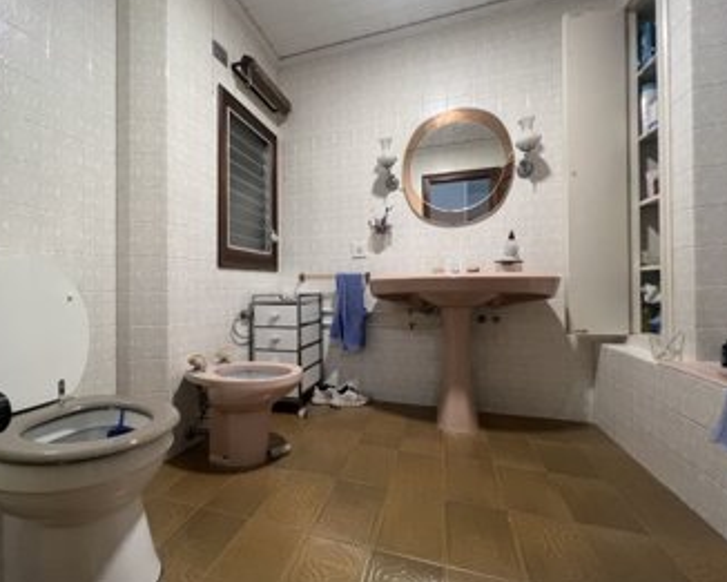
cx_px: 339
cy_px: 288
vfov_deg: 88.0
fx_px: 301
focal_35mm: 14
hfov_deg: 100.5
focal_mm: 1.57
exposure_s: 1/50
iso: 200
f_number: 1.8
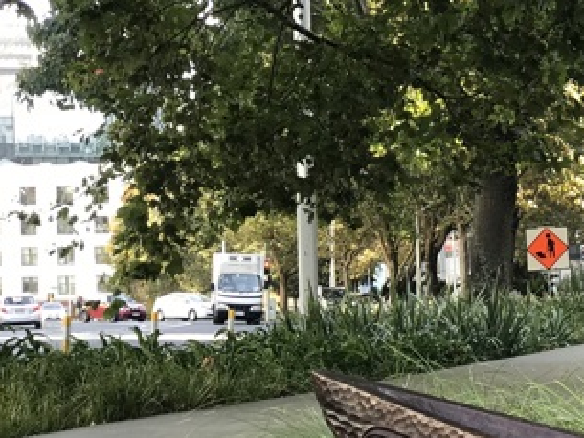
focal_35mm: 127
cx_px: 632
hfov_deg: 15.1
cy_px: 323
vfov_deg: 11.7
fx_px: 2143
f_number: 2.8
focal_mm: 6.6
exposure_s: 1/50
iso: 25
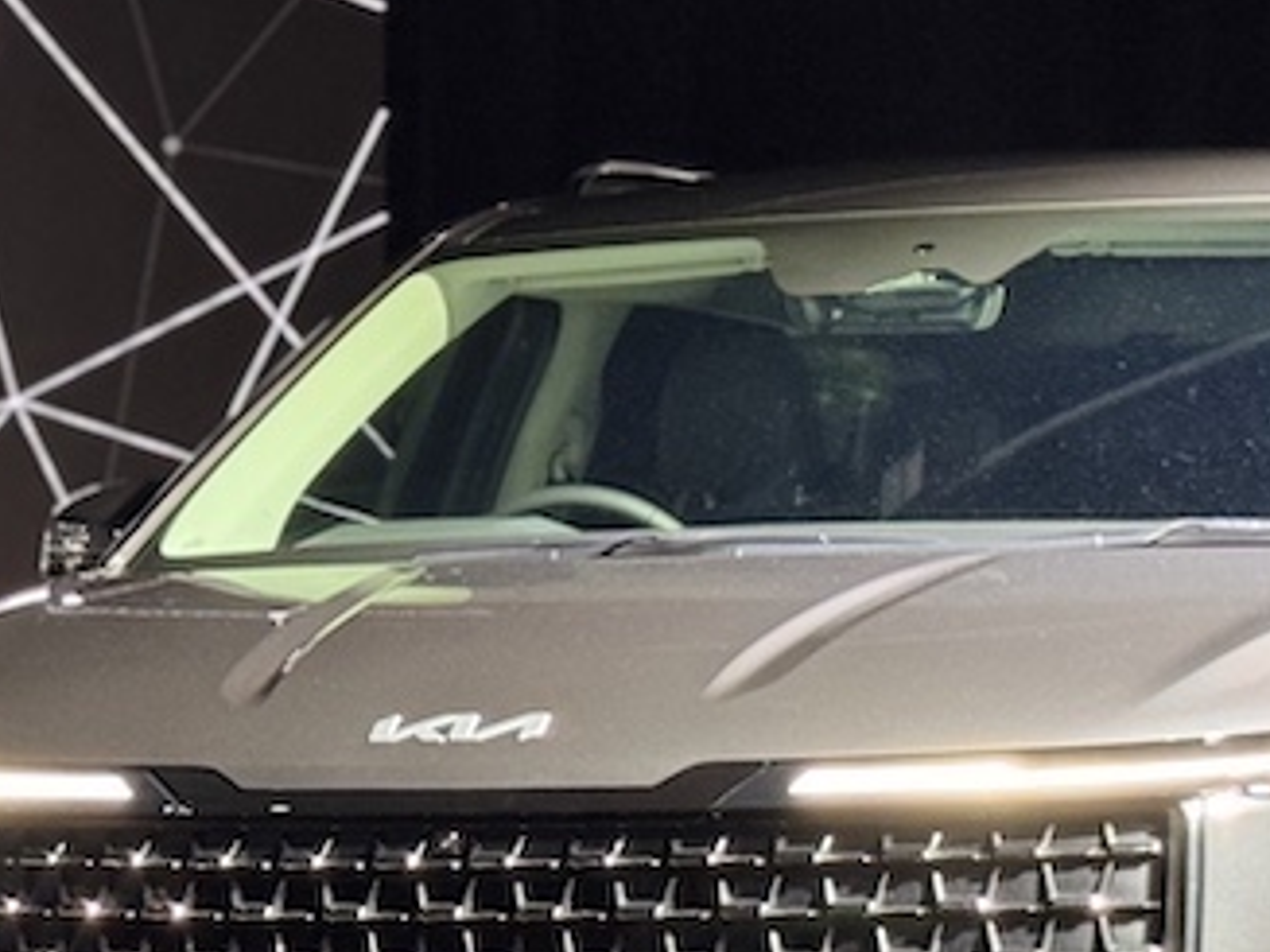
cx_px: 400
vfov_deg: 10.0
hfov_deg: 13.4
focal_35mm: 147
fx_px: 5391
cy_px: 839
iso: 250
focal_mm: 6.76
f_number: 1.78
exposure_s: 1/41
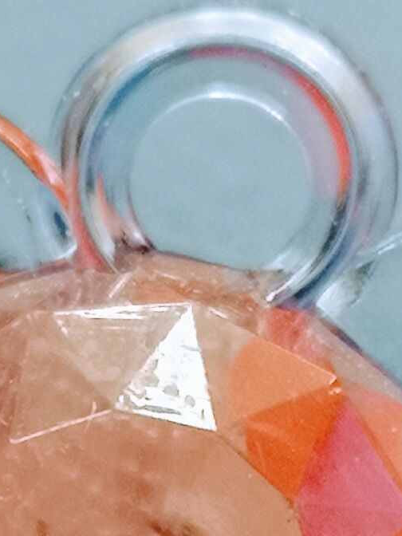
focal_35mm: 243
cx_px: 97
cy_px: 766
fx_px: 3763
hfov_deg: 6.1
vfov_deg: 8.0
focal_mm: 3.95
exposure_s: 1/50
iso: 160
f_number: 1.8
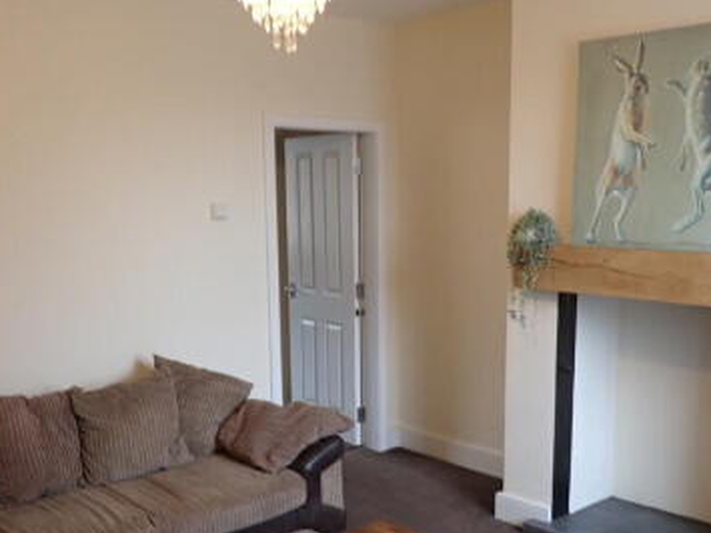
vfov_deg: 34.9
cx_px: 370
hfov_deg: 45.8
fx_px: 842
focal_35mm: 41
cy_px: 340
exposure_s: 1/30
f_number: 2
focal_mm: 4.5
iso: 250
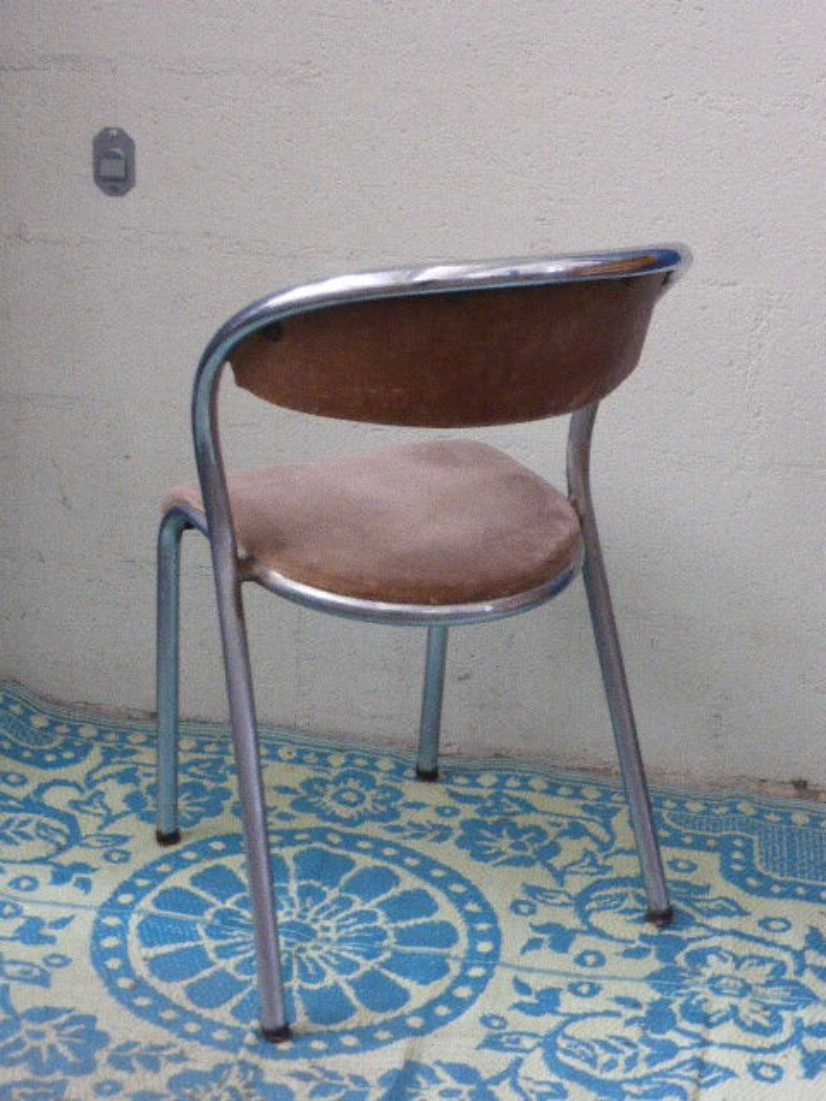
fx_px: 2195
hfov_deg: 21.3
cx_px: 413
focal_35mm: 69
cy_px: 550
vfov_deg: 28.2
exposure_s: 1/25
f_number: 4.9
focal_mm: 11.7
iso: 800
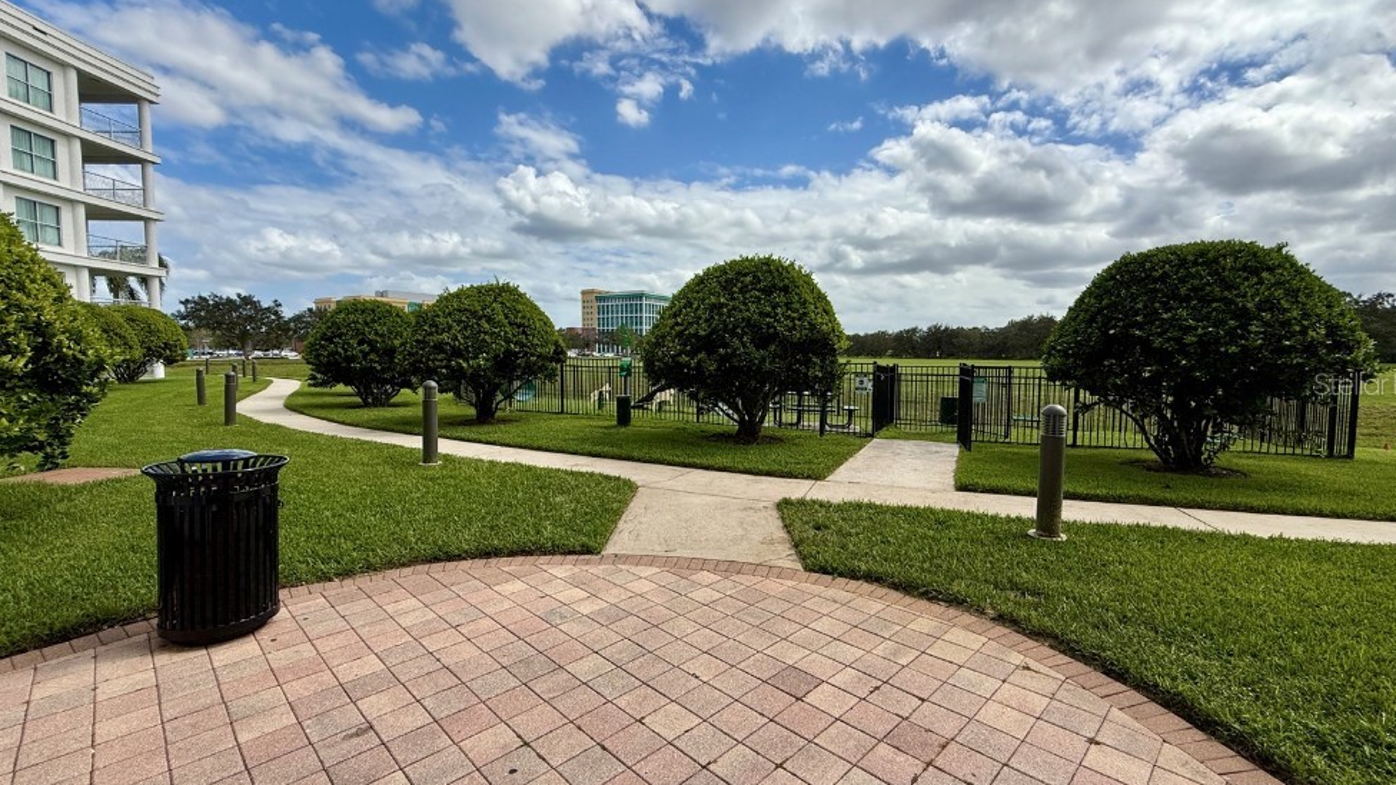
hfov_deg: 99.3
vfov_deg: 67.1
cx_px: 717
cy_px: 383
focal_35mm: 16
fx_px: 592
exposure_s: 1/2976
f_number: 2.2
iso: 50
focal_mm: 2.22
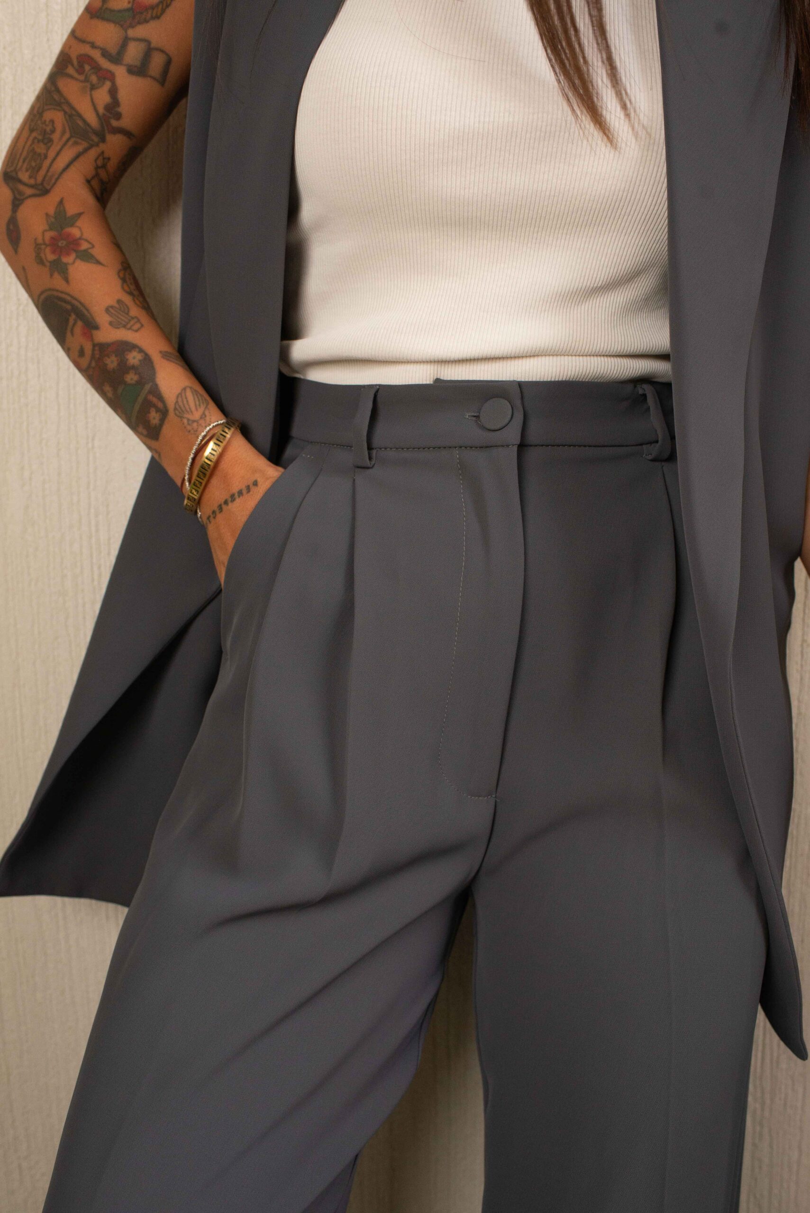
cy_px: 606
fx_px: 1180
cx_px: 405
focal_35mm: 35
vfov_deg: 54.4
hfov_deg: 37.9
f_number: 5
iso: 800
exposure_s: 1/250
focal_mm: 35
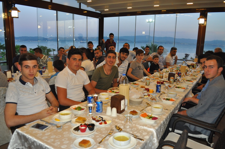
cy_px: 74
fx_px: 169
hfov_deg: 67.4
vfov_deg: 47.8
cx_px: 112
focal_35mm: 27
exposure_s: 1/125
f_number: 3.5
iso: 800
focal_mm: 18
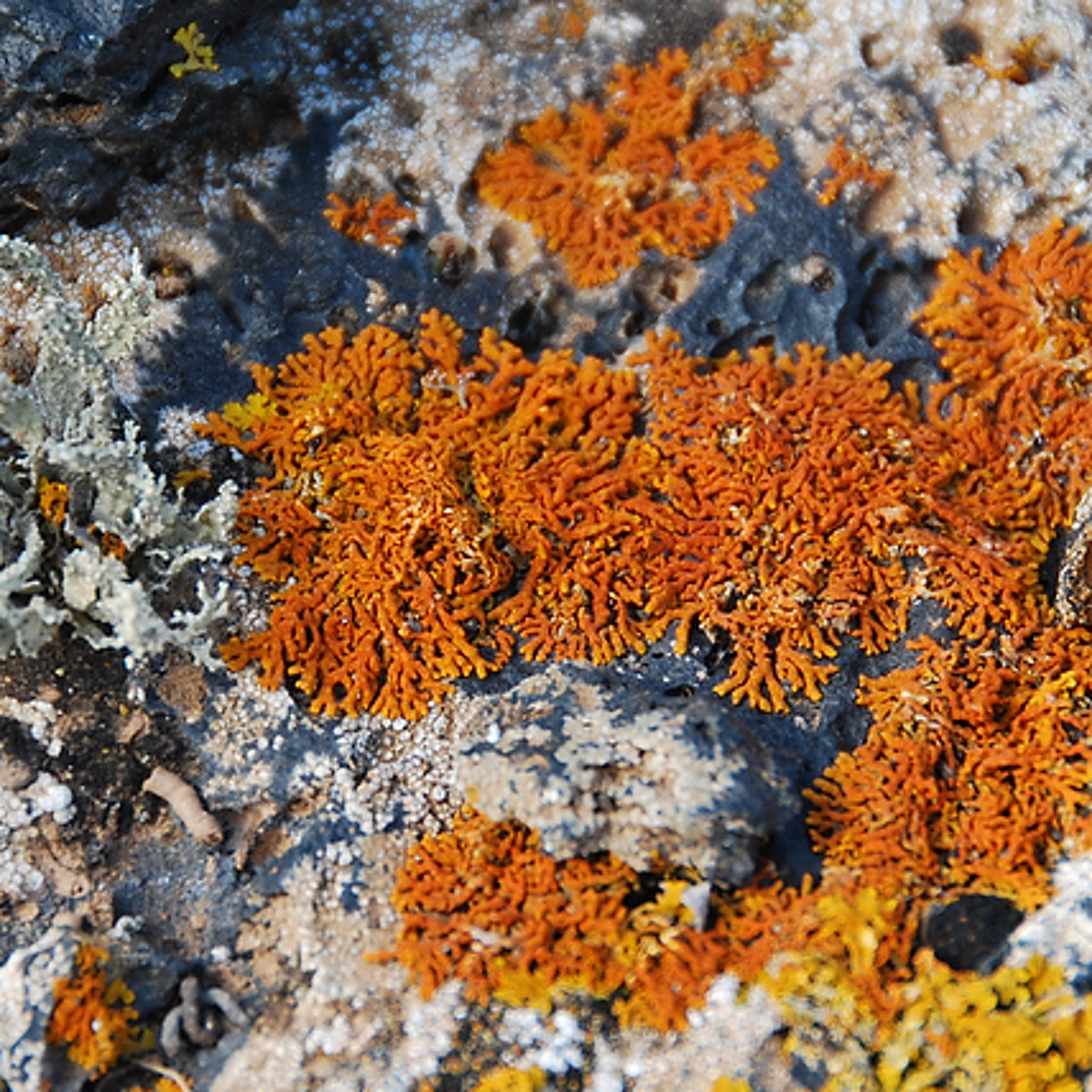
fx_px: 21771
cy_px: 458
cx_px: 513
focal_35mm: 610
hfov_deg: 2.9
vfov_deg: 2.9
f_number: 5.6
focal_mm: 200
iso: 400
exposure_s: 1/400
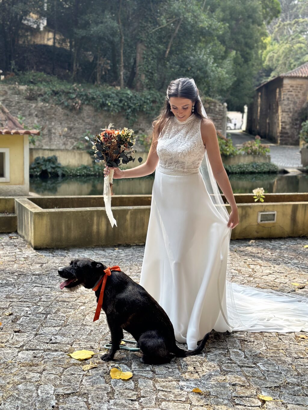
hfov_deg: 30.3
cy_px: 205
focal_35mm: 48
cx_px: 154
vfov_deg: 39.7
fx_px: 569
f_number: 1.78
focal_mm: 6.86
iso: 80
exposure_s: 1/962
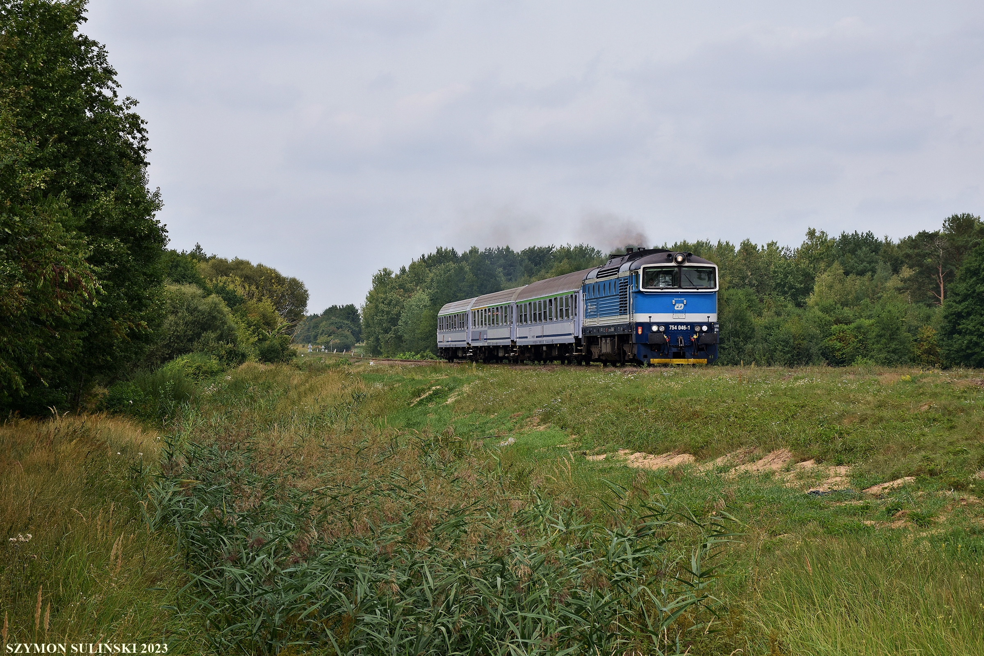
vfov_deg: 15.2
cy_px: 328
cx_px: 492
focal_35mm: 90
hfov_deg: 22.6
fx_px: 2460
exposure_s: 1/320
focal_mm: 60
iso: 100
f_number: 7.1
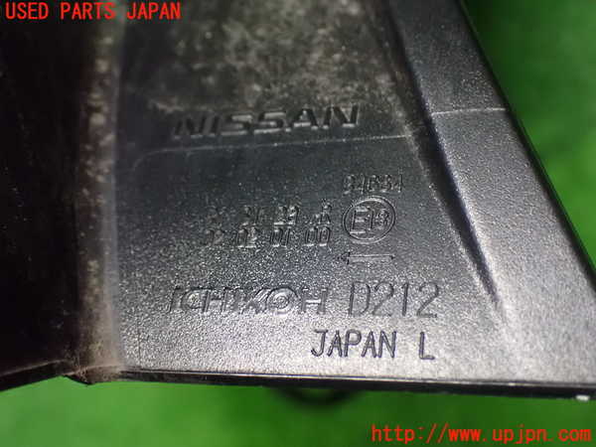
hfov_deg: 40.4
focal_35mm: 47
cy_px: 224
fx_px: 809
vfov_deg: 30.9
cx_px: 298
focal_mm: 8.4
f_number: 3.1
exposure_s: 1/50
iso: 1600
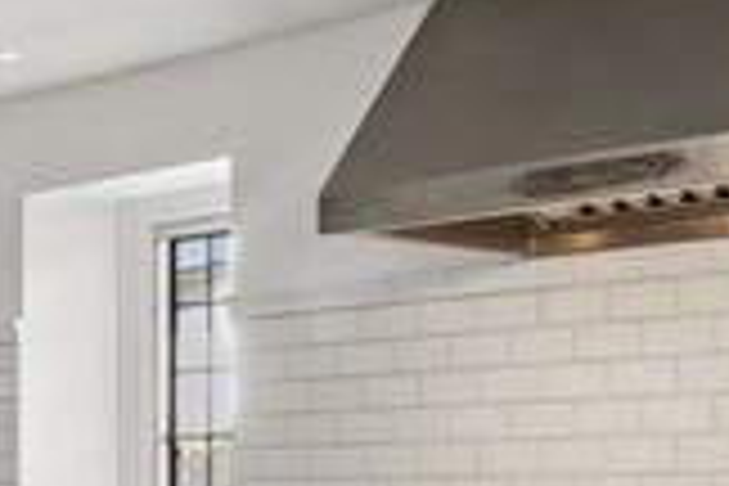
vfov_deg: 13.8
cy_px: 706
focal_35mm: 94
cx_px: -223
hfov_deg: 19.9
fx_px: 1903
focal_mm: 14
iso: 200
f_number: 11
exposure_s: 1/2.5
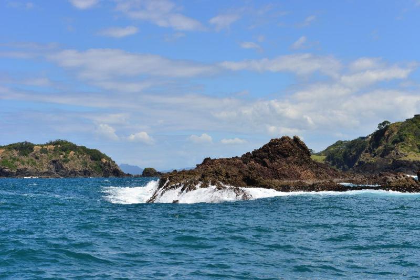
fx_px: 817
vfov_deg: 19.5
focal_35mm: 70
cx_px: 210
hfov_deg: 28.8
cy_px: 140
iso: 250
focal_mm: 70
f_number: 13
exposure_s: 1/640
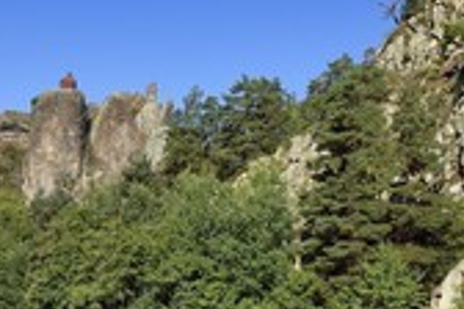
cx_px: 351
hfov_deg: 32.7
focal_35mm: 60
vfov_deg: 22.6
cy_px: 160
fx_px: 773
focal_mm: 24
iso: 200
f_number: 11
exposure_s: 1/320
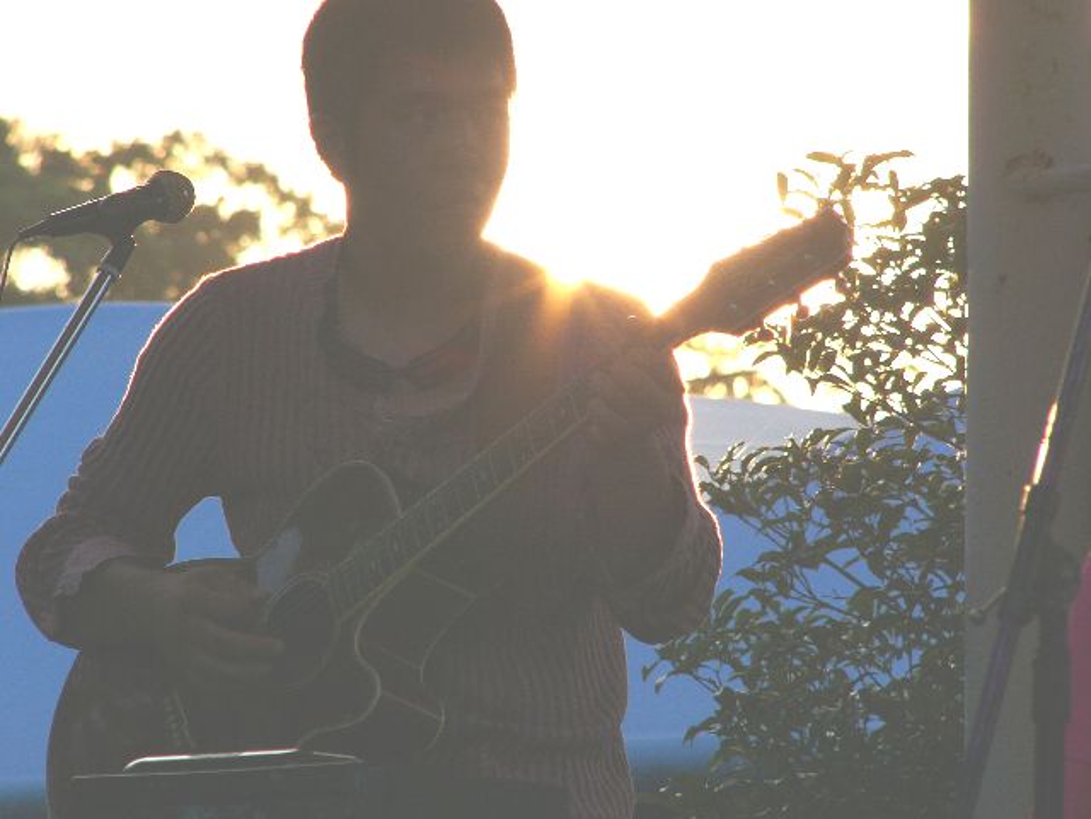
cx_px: 546
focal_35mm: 337
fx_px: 10621
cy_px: 410
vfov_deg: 4.4
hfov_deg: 5.9
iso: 50
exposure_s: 1/400
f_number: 4
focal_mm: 56.1
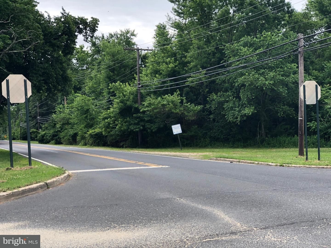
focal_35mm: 57
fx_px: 545
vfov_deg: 25.7
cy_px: 124
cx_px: 166
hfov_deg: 33.8
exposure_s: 1/121
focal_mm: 6.6
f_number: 2.8
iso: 32
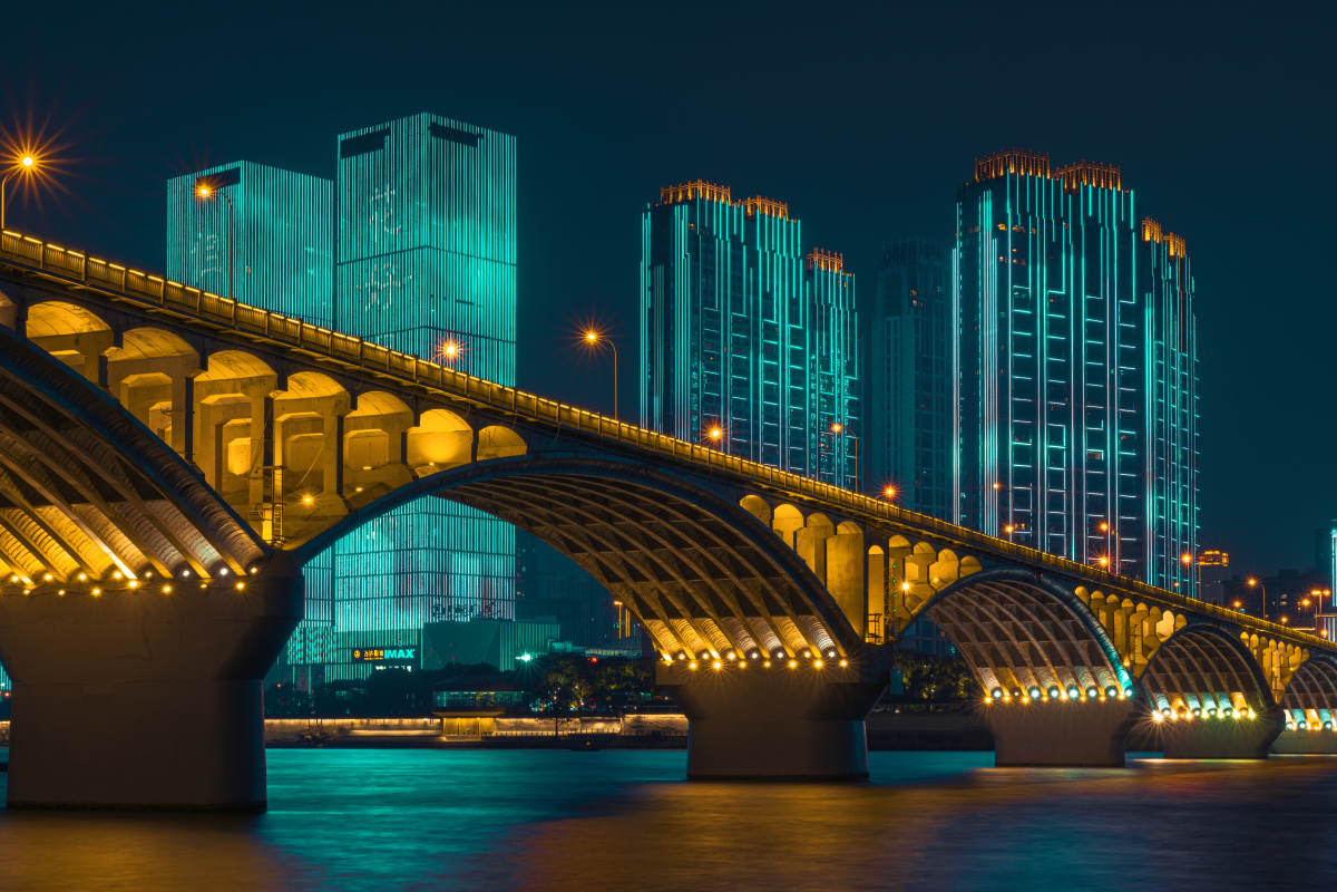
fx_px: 2154
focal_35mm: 58
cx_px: 668
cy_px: 446
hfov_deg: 34.5
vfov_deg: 23.4
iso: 64
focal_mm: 58
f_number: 18
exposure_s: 13
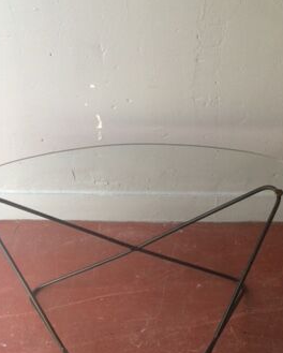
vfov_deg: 33.3
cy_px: 270
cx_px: 145
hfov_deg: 27.7
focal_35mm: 55
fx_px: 575
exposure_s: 1/100
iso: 64
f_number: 2.2
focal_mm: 4.15
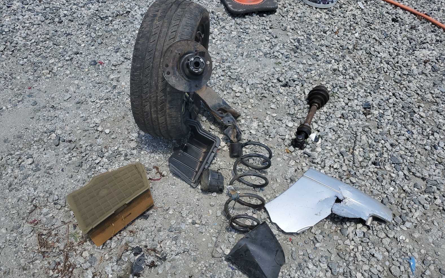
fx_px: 340
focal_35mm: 28
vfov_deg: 44.5
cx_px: 226
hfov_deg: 66.5
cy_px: 141
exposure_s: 1/2000
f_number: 1.5
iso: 50
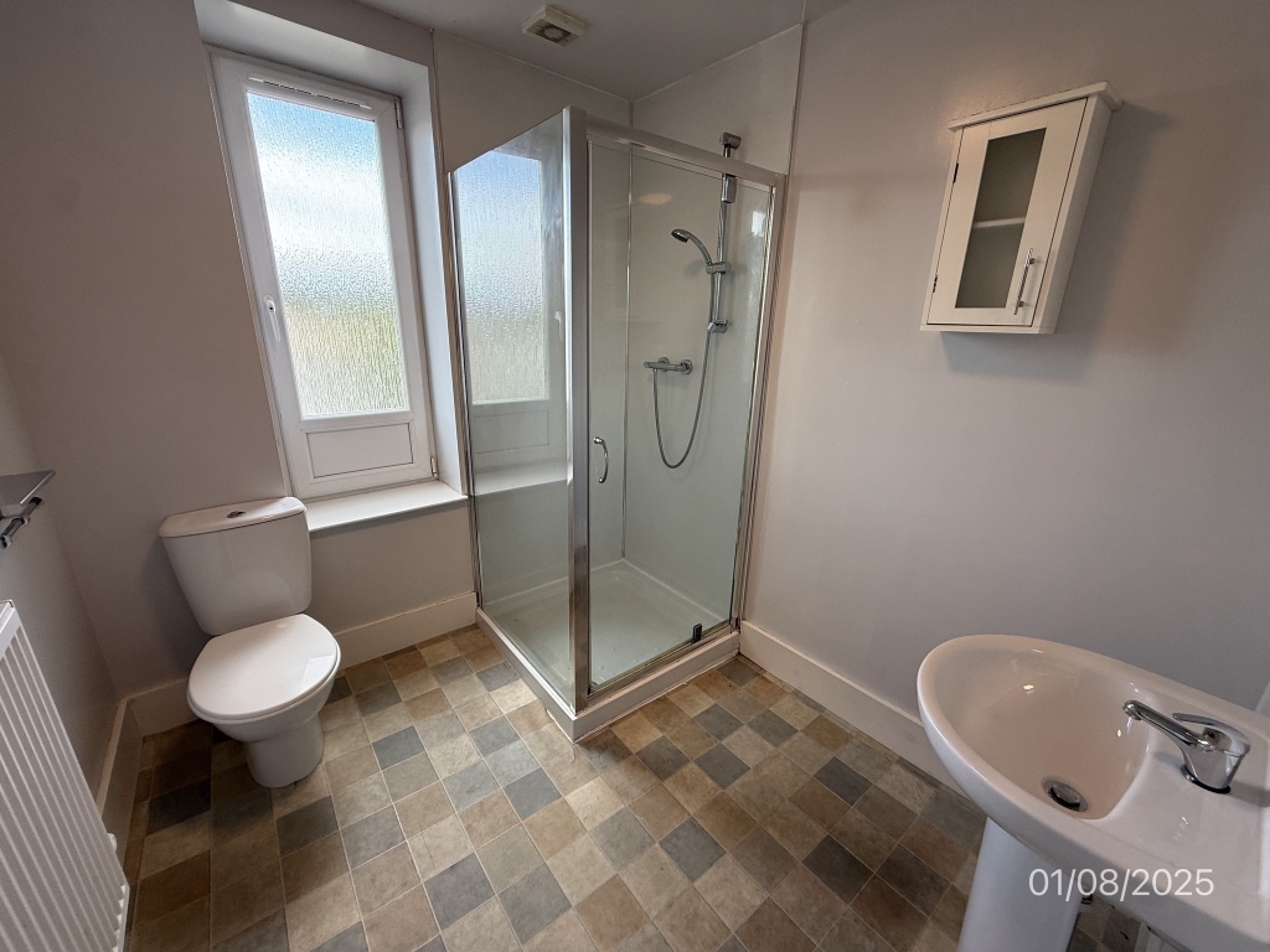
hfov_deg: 102.1
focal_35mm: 14
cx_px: 635
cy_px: 476
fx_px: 514
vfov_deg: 85.7
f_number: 2.2
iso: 80
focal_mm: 2.22
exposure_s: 1/99
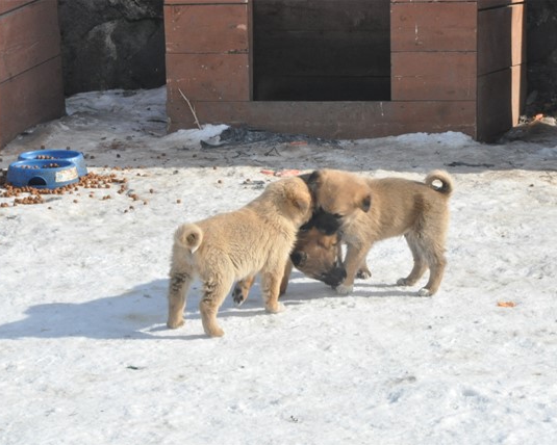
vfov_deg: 8.6
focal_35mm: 180
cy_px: 224
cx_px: 329
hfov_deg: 10.7
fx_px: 2960
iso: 1600
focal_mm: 105
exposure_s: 1/200
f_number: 32
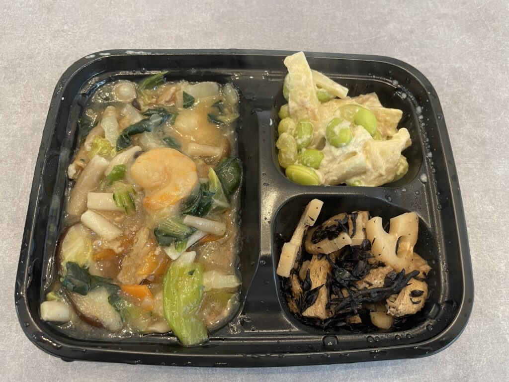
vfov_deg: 53.1
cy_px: 191
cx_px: 254
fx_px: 382
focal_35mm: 26
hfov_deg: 67.3
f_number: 1.6
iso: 125
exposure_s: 1/60
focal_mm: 4.2
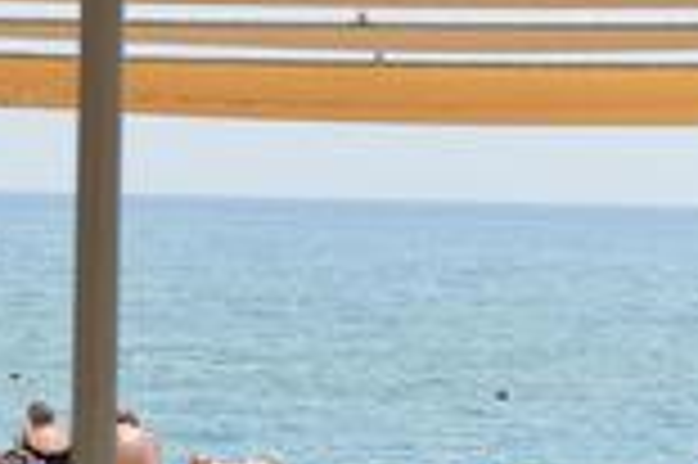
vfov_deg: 3.8
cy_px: 133
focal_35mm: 362
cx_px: -820
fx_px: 7011
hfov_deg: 5.5
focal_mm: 70
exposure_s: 1/800
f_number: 7.1
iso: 200
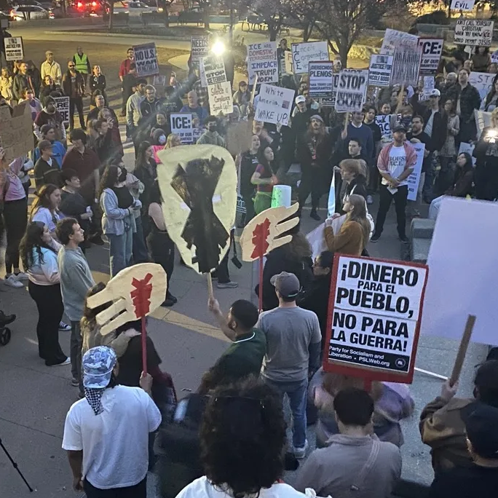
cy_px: 322
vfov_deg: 38.8
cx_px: 218
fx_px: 700
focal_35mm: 43
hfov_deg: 39.1
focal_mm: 4.25
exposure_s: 1/8
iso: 500
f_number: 1.8
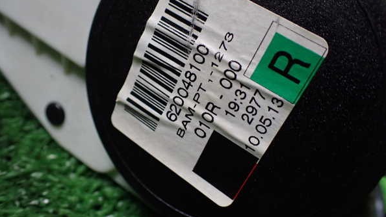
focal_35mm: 33
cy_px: 100
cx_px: 194
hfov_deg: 59.5
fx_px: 338
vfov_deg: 35.6
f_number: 2.3
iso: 640
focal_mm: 5.4
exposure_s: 1/125
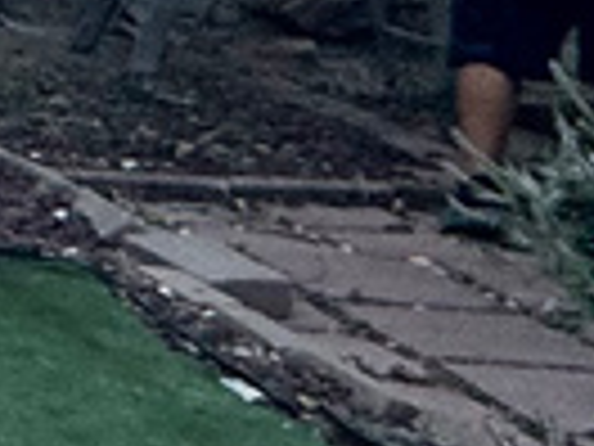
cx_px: -1318
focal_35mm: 109
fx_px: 1870
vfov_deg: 12.6
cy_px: -315
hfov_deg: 10.5
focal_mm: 2.22
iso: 64
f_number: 2.2
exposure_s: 1/99
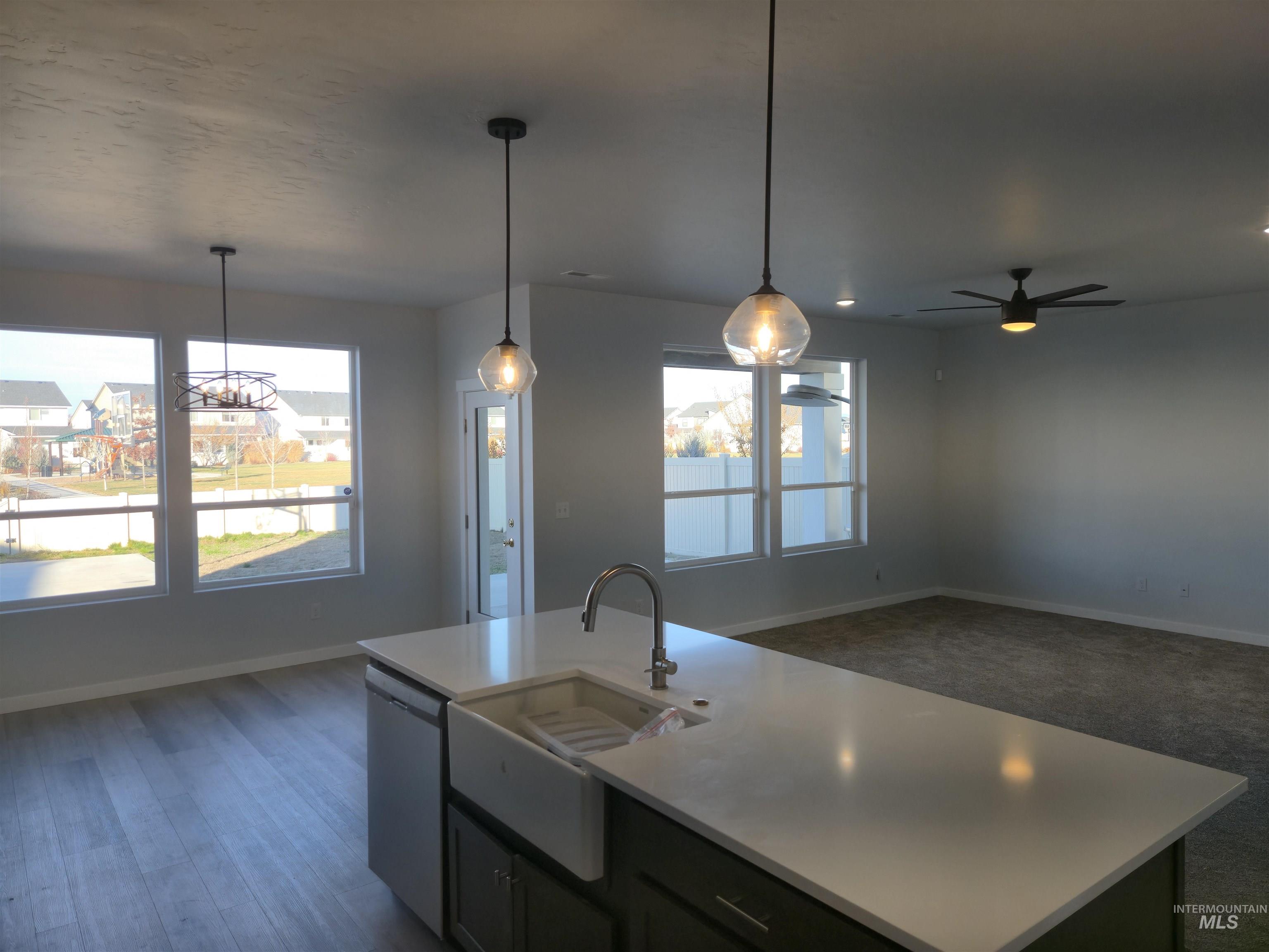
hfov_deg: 73.9
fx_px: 843
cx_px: 634
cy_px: 476
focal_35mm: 23
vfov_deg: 58.9
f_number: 1.8
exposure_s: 1/233
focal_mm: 5.4
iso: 25
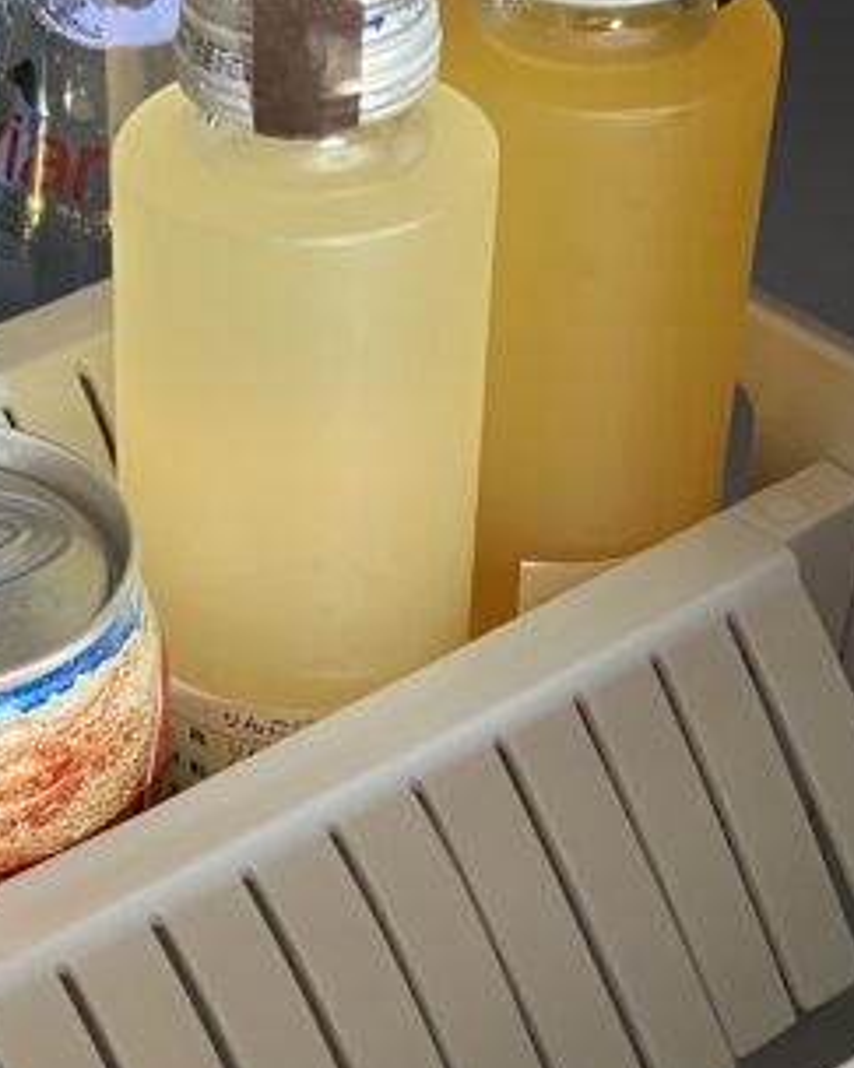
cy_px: 608
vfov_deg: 20.8
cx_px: -250
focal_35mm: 92
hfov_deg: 15.9
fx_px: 2908
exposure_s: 1/63
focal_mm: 3.99
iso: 64
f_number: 1.8
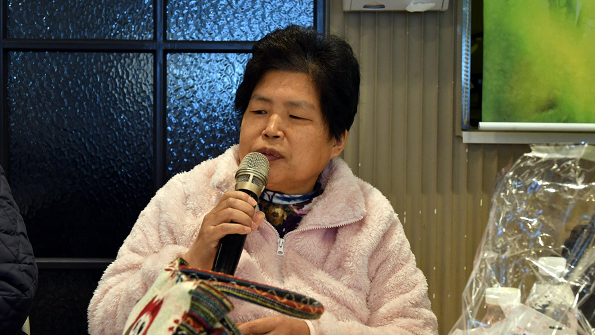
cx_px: 300
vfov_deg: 13.6
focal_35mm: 89
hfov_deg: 23.9
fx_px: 1404
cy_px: 188
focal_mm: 42
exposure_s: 1/50
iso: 640
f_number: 5.6
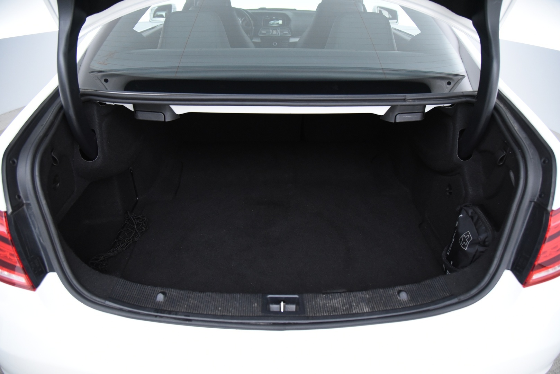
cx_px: 280
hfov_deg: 73.7
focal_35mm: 24
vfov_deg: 53.2
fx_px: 373
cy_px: 187
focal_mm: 24
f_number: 4
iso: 4000
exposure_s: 1/80
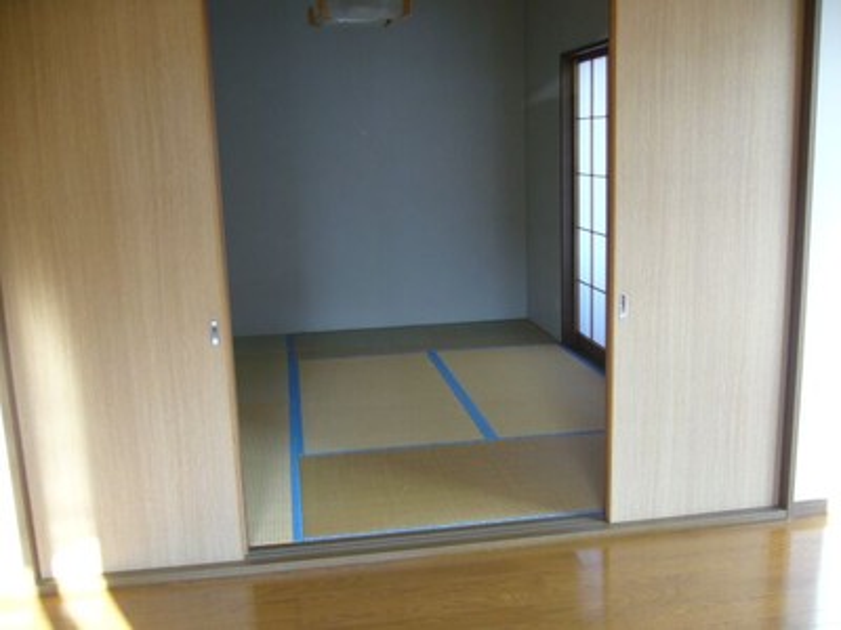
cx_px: 420
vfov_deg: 40.7
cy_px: 315
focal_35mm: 35
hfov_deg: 52.6
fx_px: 850
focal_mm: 5.8
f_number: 2.8
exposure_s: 1/40
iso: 80
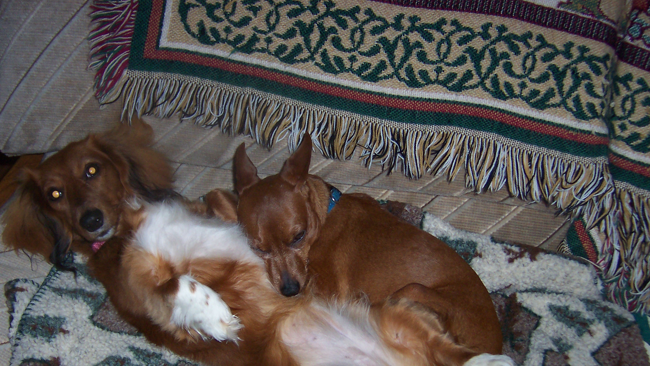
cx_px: 326
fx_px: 689
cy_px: 248
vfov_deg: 29.5
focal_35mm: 40
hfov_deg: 50.5
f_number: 2.8
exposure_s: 1/60
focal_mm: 5.6
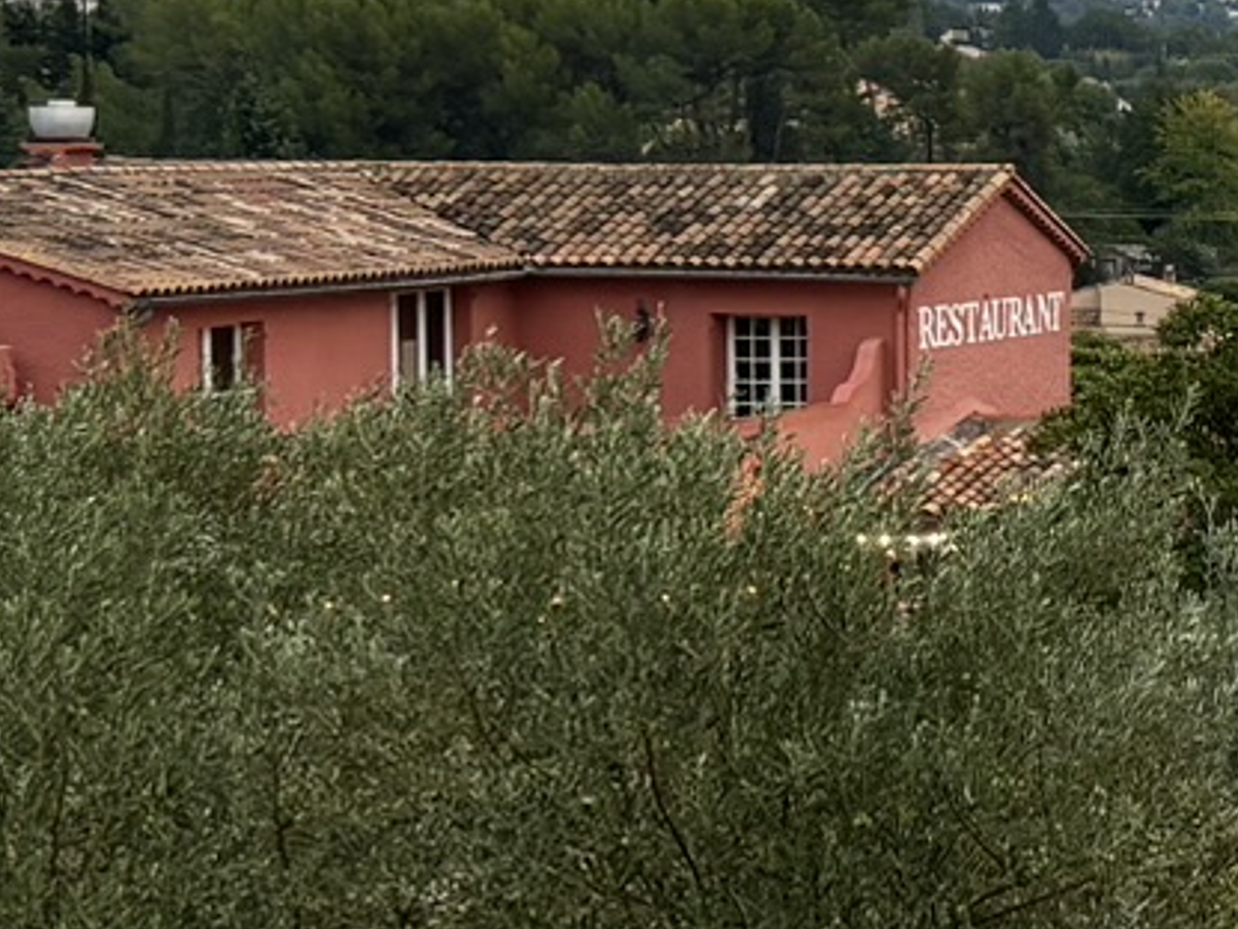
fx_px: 4578
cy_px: 241
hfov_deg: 12.7
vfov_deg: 11.6
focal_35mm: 128
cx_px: 2765
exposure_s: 1/163
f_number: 1.6
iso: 40
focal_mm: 5.96
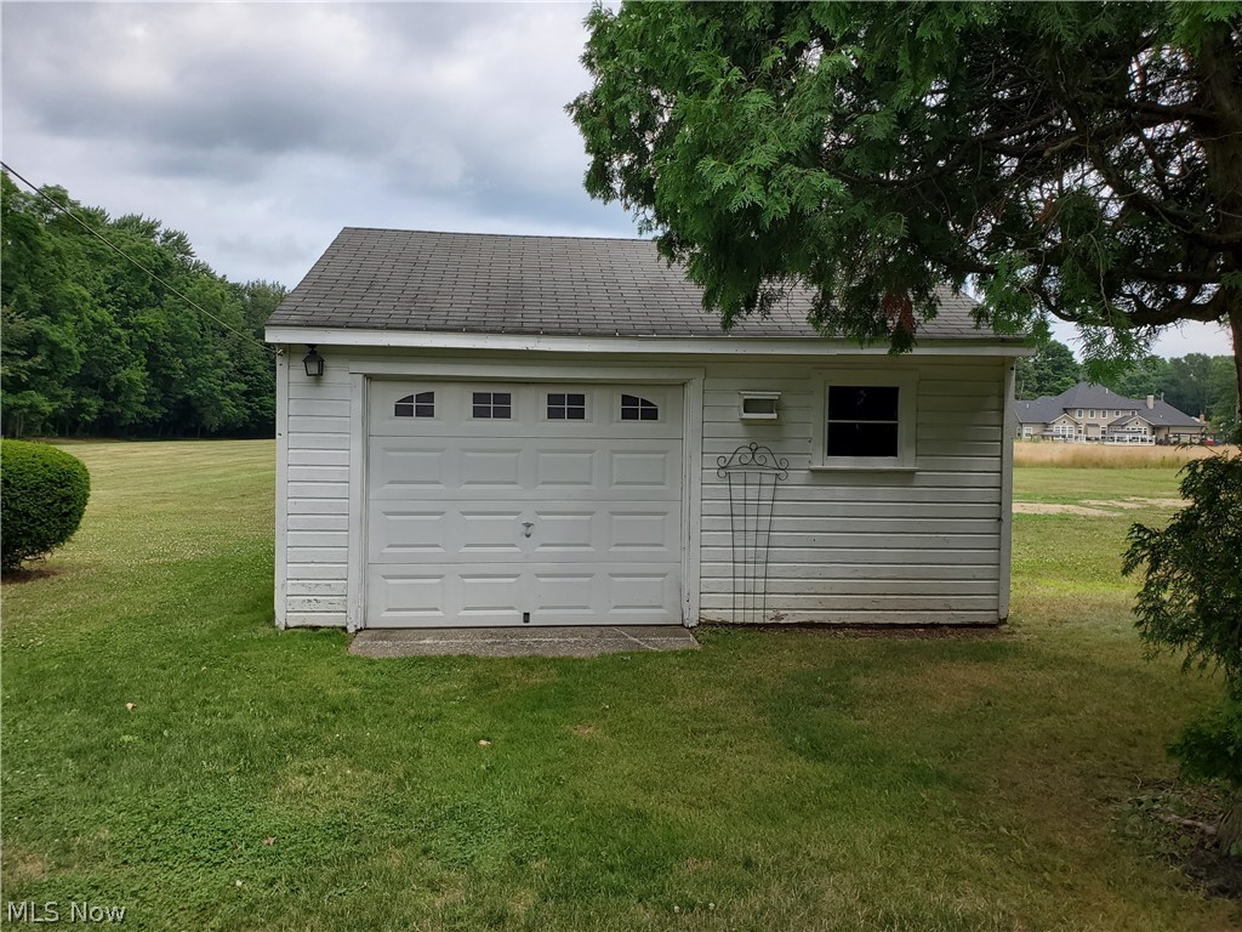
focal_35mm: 26
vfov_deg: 53.1
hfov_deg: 67.3
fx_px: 933
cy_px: 466
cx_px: 621
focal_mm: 4.3
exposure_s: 1/1142
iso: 50
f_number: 2.4
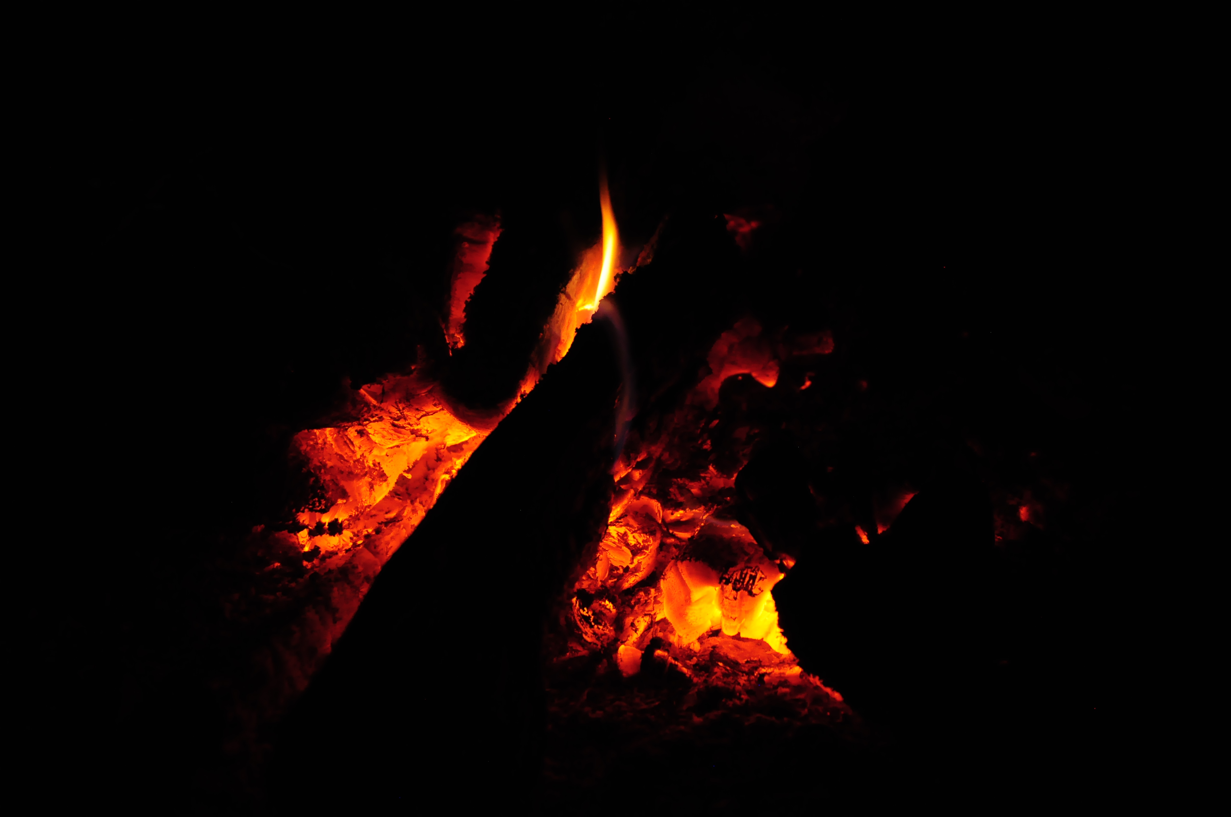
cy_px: 408
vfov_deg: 13.0
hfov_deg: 19.5
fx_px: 3586
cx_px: 616
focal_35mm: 105
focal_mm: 70
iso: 1600
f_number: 5
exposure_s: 1/30
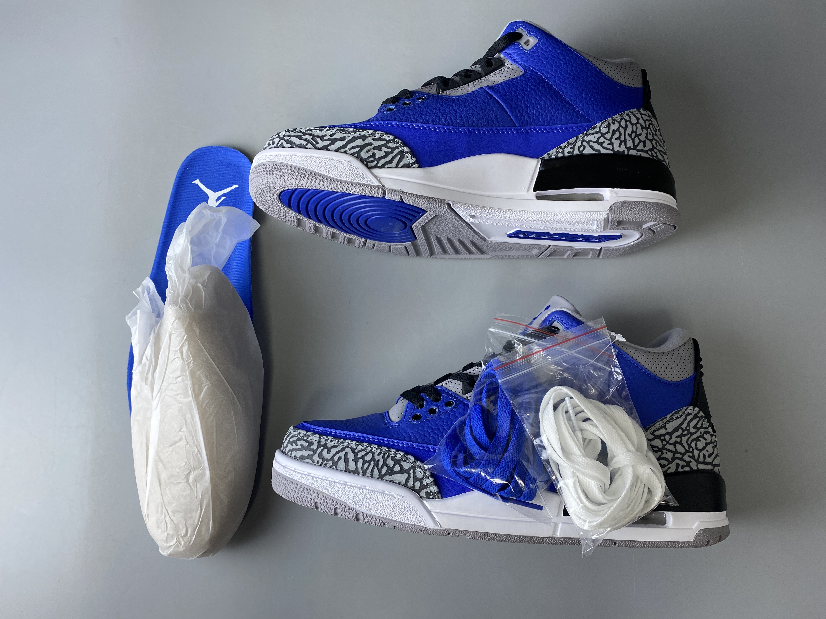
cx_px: 413
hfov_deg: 67.3
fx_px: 620
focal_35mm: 26
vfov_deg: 53.1
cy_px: 310
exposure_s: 1/50
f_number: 1.8
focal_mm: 4.25
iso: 80
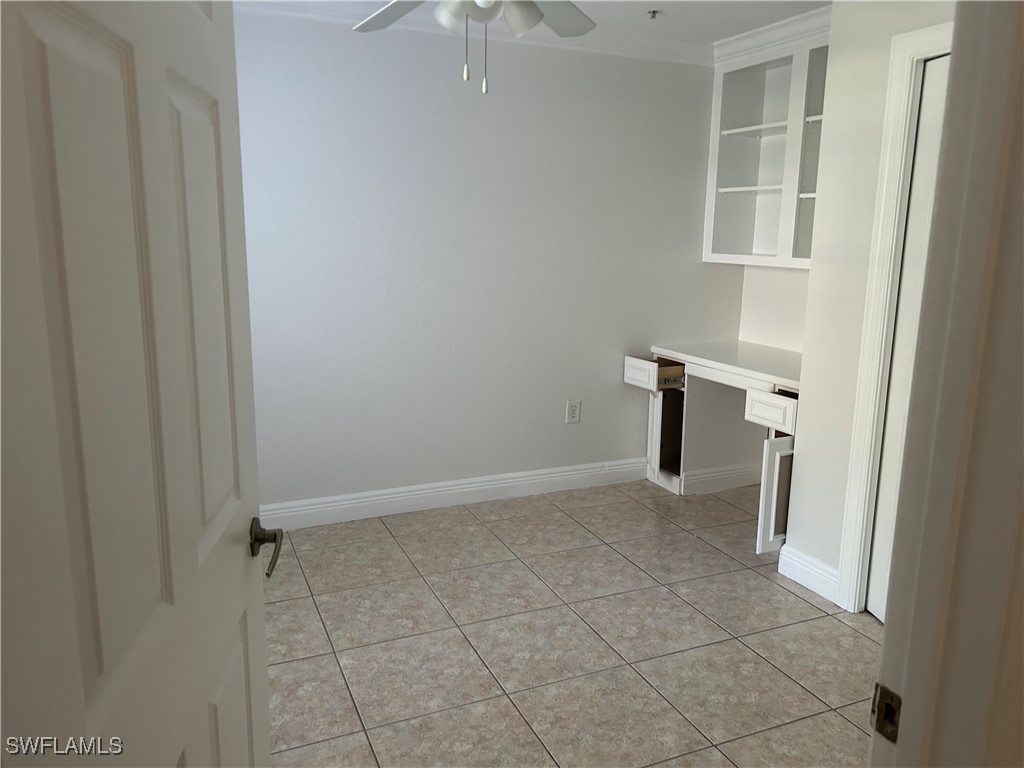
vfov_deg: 53.1
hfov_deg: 67.3
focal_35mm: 26
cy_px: 384
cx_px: 512
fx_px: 769
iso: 200
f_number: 1.5
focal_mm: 5.7
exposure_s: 1/60
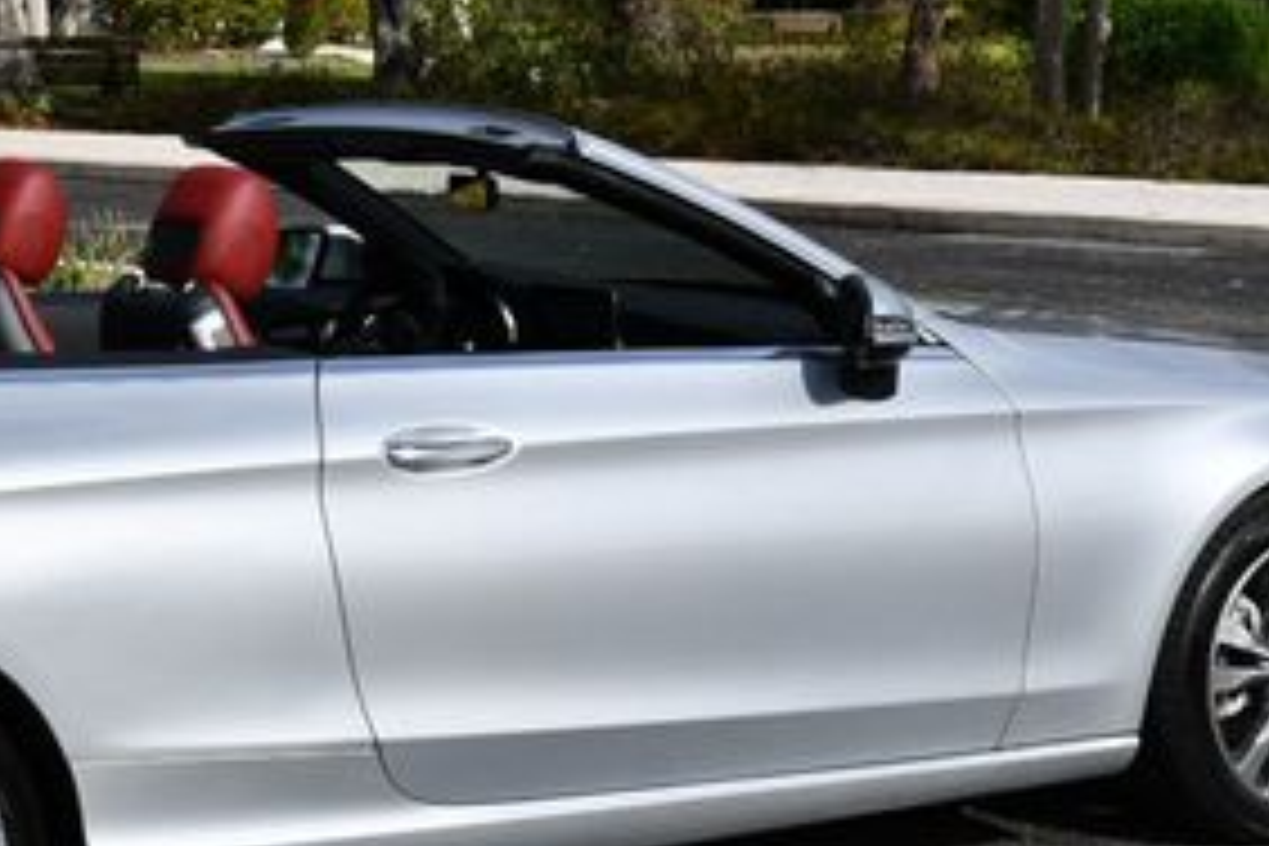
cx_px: 198
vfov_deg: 13.7
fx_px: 3525
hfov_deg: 20.1
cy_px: 270
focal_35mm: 100
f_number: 10
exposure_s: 1/400
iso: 100
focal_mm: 22
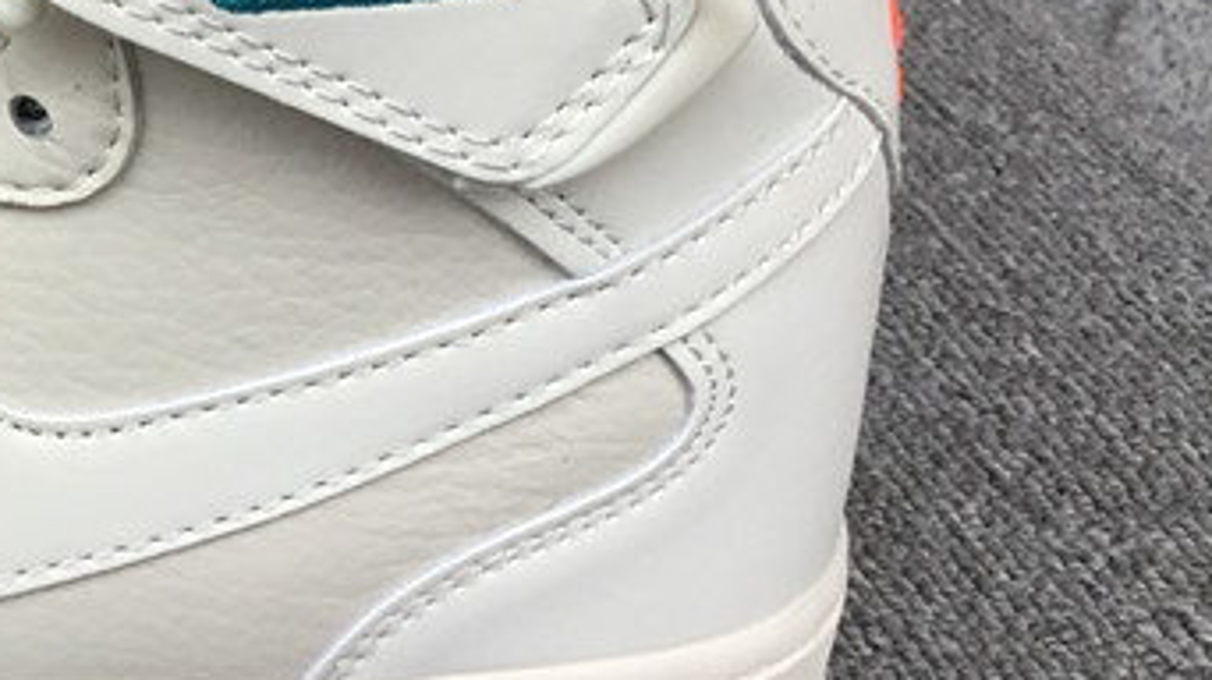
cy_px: 101
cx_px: -322
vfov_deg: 13.5
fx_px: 2859
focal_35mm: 89
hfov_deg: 21.8
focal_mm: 3.3
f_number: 2.4
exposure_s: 1/158
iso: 25
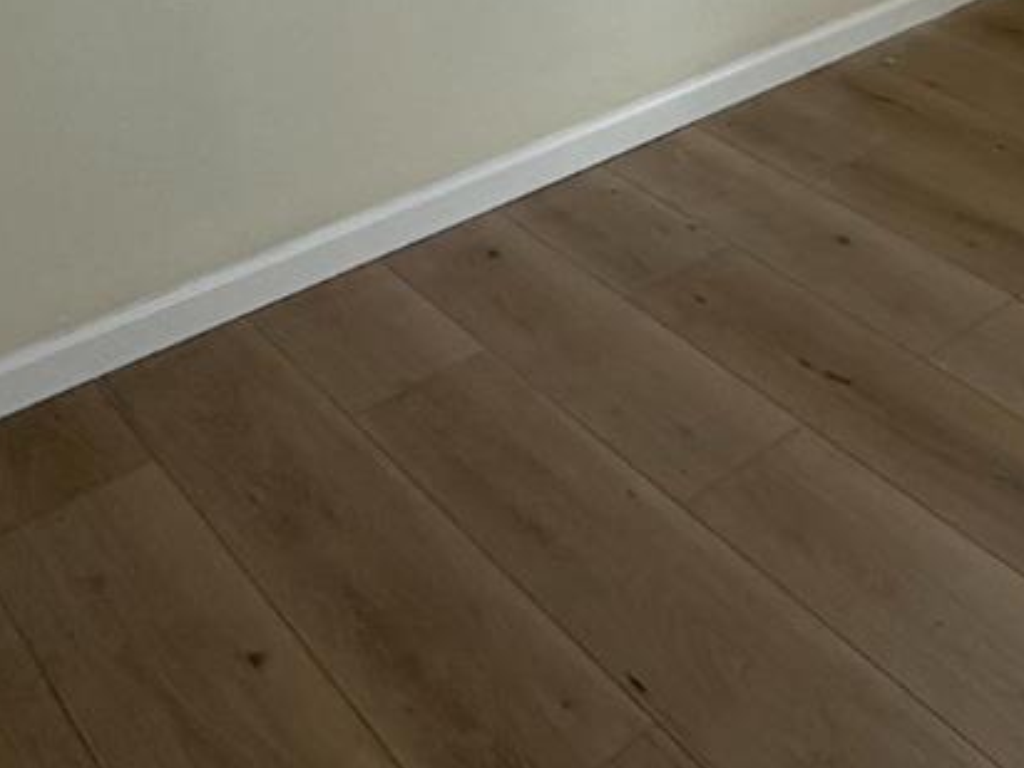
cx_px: 845
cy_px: -299
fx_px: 1509
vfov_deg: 24.1
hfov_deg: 36.0
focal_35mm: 51
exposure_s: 1/351
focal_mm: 2.22
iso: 64
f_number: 2.2
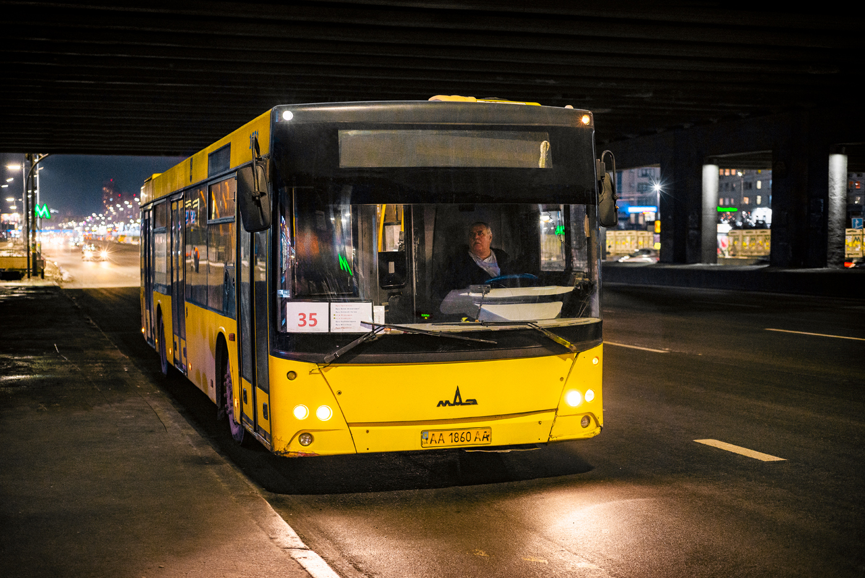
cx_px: 432
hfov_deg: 39.6
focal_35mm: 50
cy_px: 289
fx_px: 1202
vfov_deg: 27.0
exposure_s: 1/60
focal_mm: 50
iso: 1600
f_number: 2.8
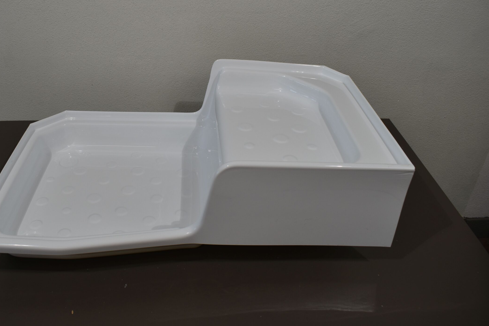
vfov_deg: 39.8
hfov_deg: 56.7
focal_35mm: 33
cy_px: 131
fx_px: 448
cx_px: 192
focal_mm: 18
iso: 200
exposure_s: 1/125
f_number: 5.6
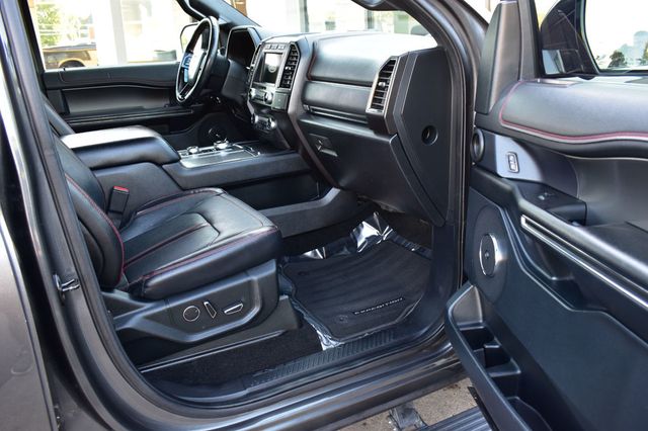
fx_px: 540
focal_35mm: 30
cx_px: 324
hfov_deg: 62.0
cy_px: 216
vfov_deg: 43.6
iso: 400
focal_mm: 20
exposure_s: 1/20
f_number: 6.3
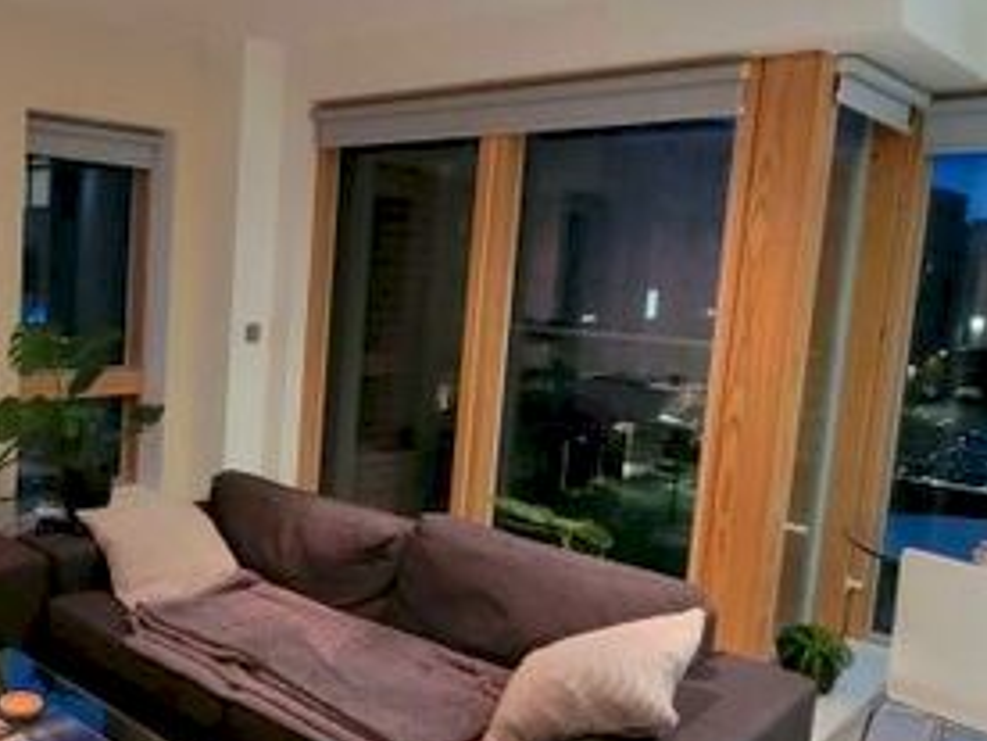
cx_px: 157
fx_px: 941
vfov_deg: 42.9
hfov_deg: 50.9
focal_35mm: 33
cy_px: 360
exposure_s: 1/33
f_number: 2.2
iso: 800
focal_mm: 1.74
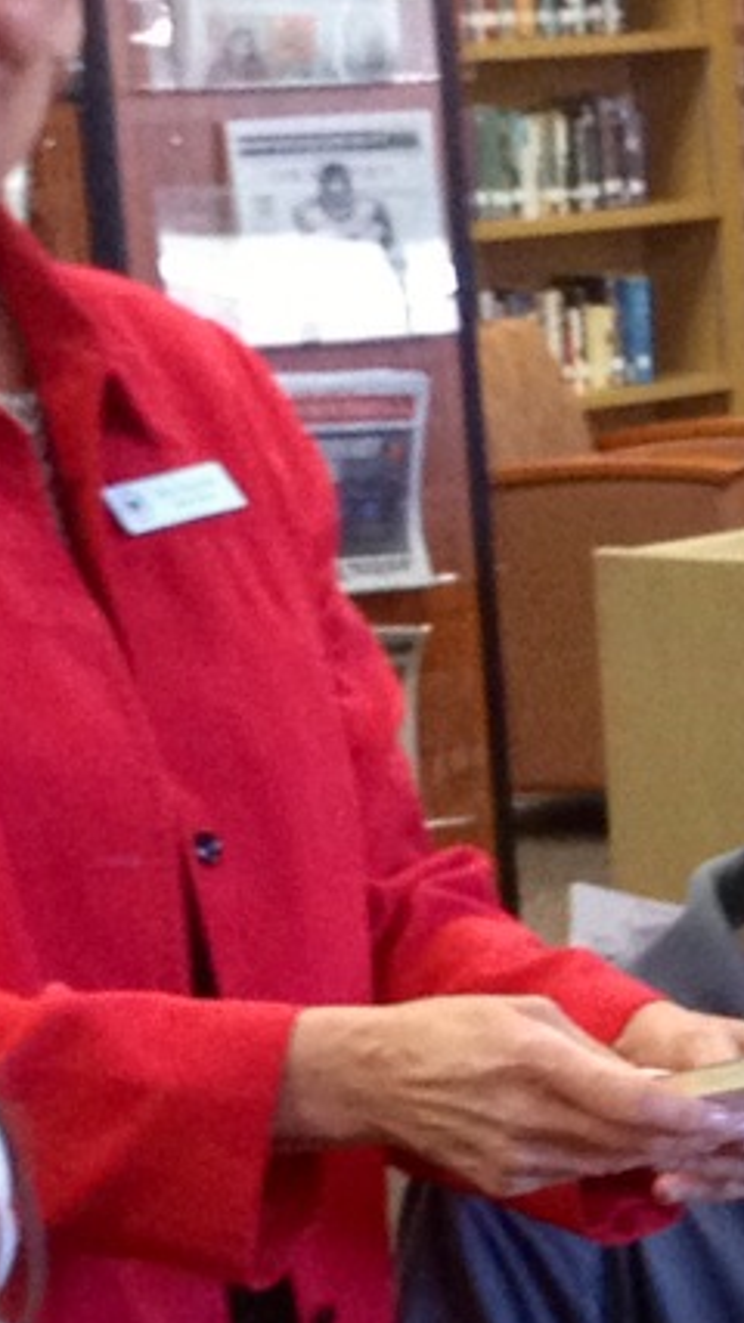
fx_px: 6422
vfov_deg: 11.7
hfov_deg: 6.4
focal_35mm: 183
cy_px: 1211
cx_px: 1593
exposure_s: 1/20
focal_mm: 4.28
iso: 200
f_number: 2.4
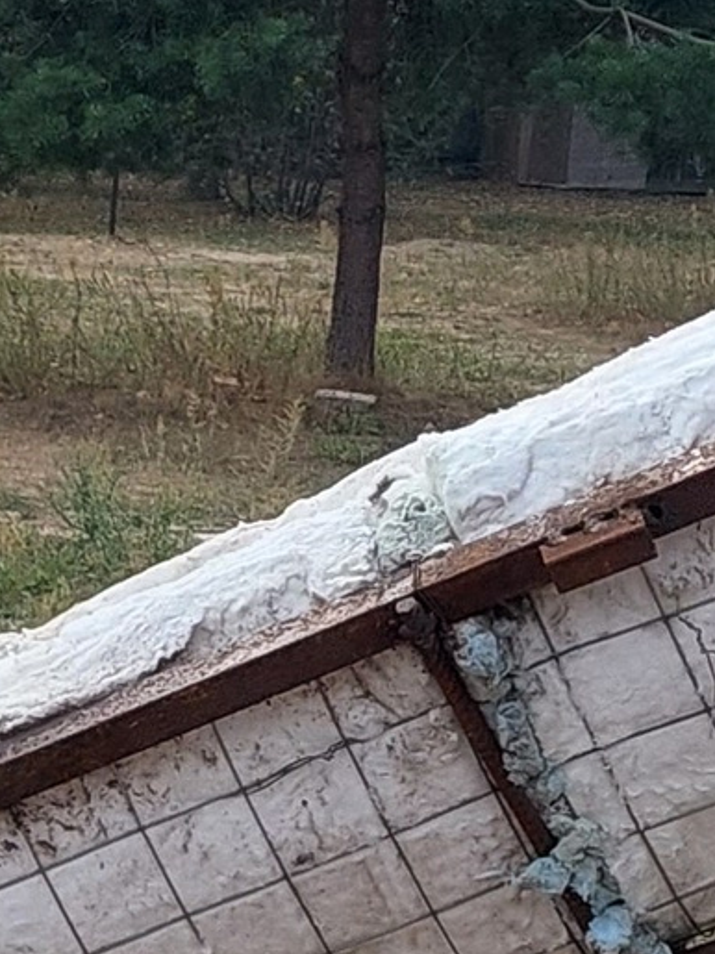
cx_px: -922
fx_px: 4381
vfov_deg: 12.4
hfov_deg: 8.6
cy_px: 759
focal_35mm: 159
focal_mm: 5.23
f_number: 1.8
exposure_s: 1/1135
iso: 40
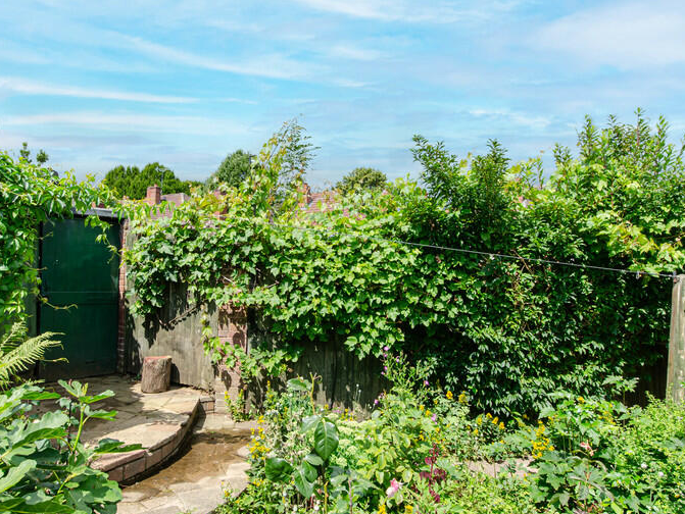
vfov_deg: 61.1
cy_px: 266
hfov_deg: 75.9
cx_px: 290
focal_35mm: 22
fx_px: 436
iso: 250
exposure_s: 1/250
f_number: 10
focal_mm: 10
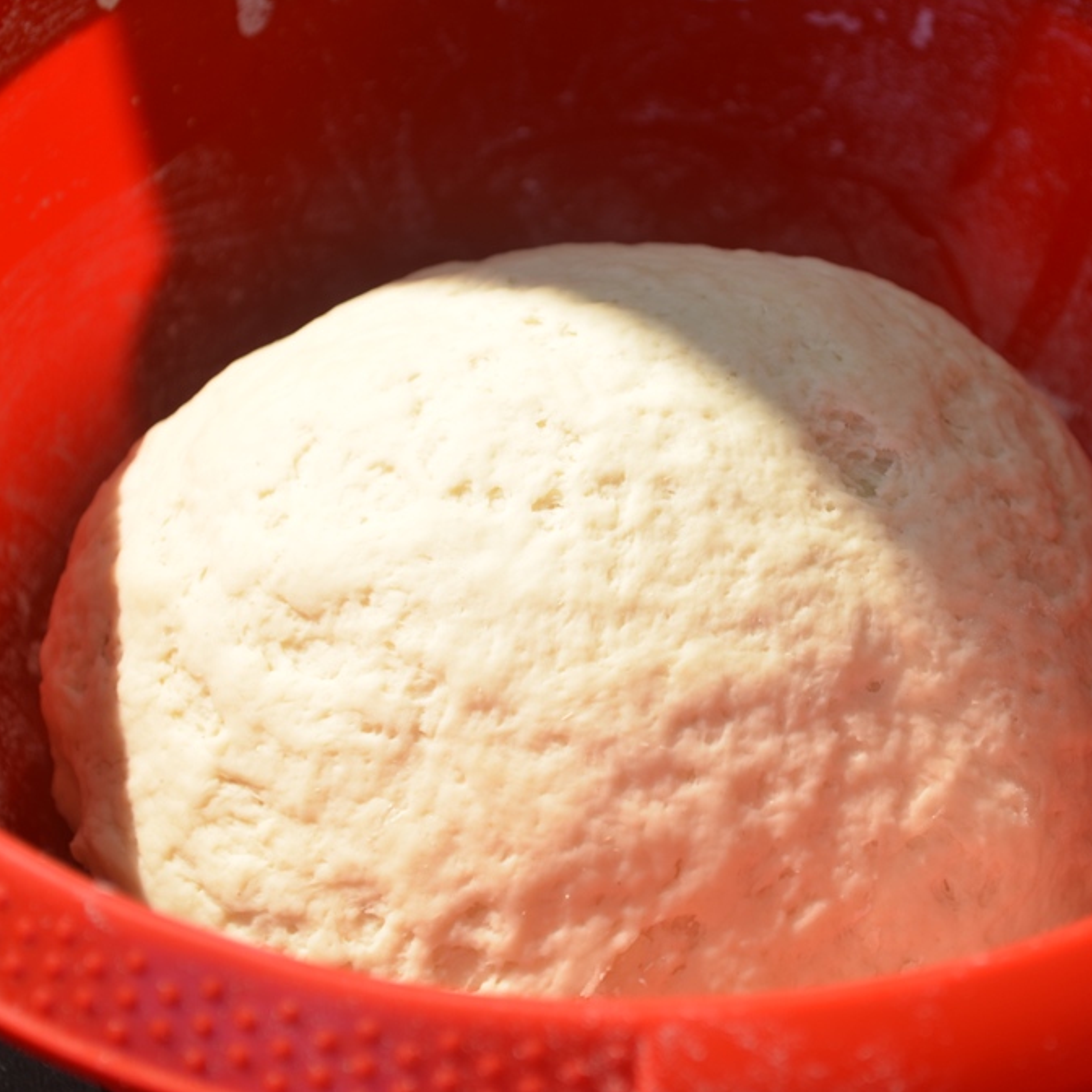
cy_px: 546
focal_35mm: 93
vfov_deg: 18.7
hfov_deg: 18.7
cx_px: 674
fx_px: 3319
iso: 100
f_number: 6.3
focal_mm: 48
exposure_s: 1/80
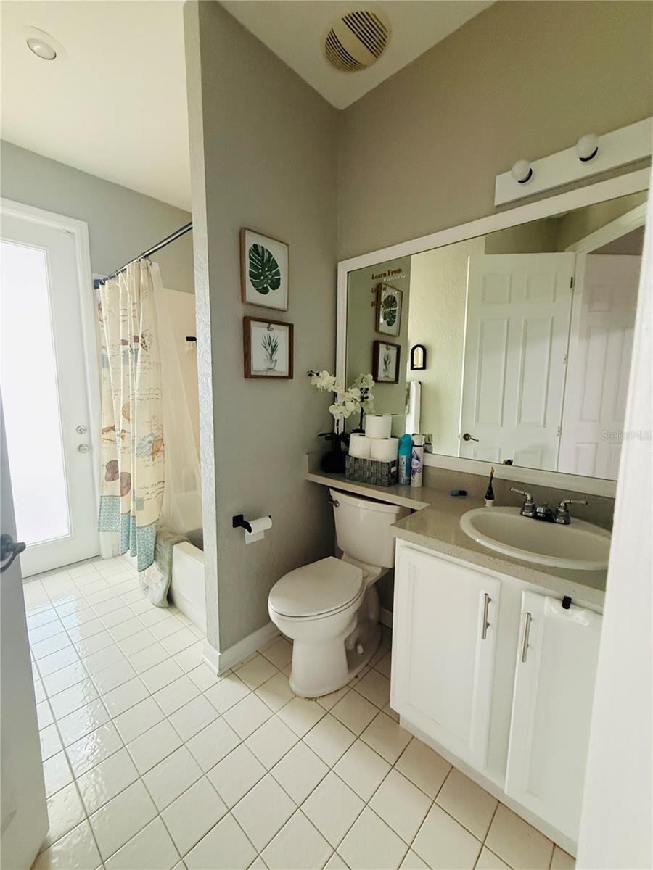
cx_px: 326
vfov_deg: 102.1
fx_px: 352
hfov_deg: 85.7
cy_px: 435
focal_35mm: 14
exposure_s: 1/60
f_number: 2.2
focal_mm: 2.22
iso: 640
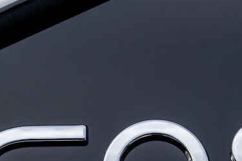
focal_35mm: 1034
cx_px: 171
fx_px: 6956
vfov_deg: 1.3
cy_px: 75
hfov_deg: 2.0
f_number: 5.6
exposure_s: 1/320
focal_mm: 200
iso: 200
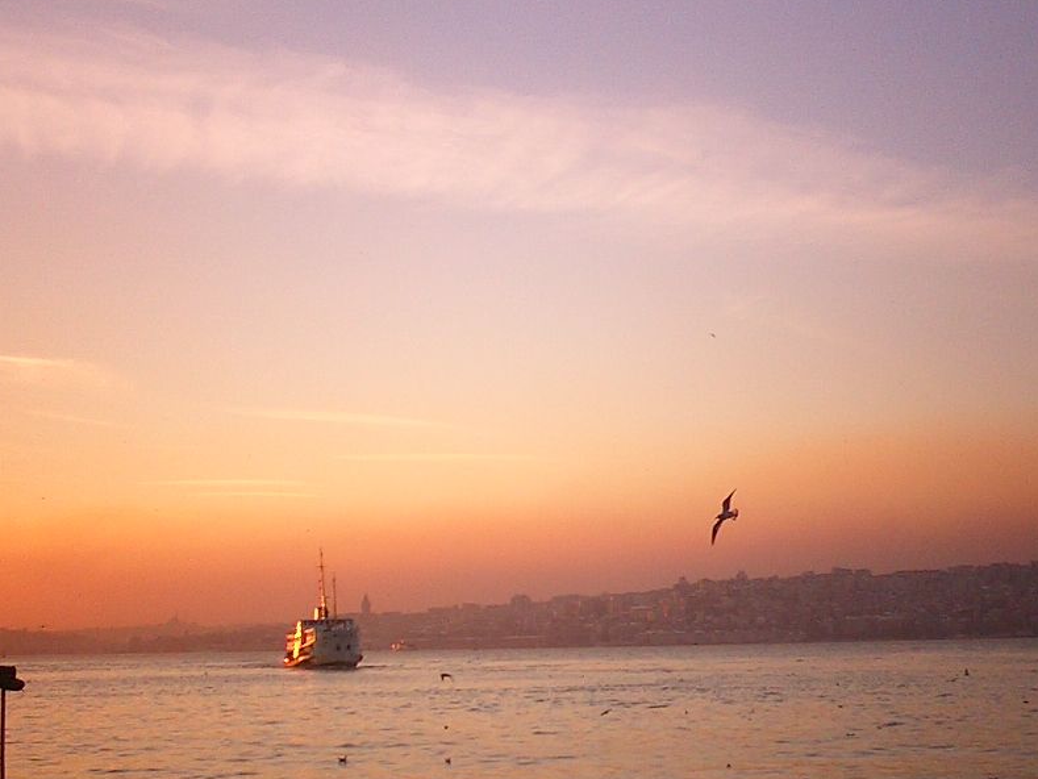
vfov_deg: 24.2
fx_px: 1799
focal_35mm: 60
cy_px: 580
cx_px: 579
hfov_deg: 32.1
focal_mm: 5.6
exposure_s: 1/500
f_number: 3.5
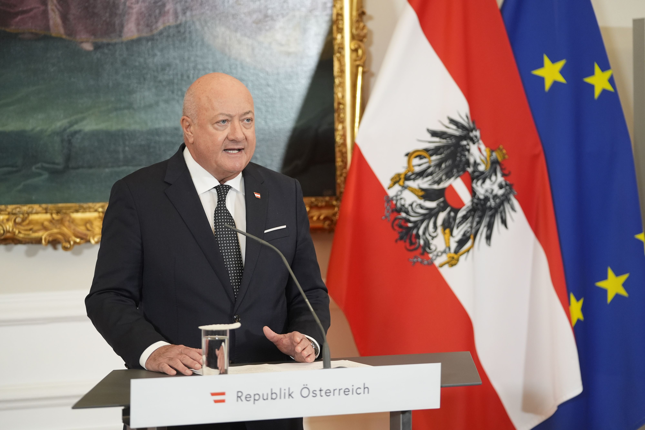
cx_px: 322
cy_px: 215
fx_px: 1917
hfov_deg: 19.1
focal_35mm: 107
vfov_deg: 12.8
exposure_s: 1/320
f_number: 2.8
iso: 2000
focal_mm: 107
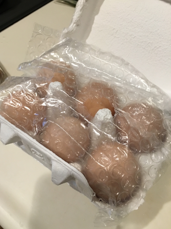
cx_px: 83
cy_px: 118
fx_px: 198
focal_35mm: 30
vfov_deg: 60.0
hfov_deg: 46.8
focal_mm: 4.15
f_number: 2.2
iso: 125
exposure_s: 1/30
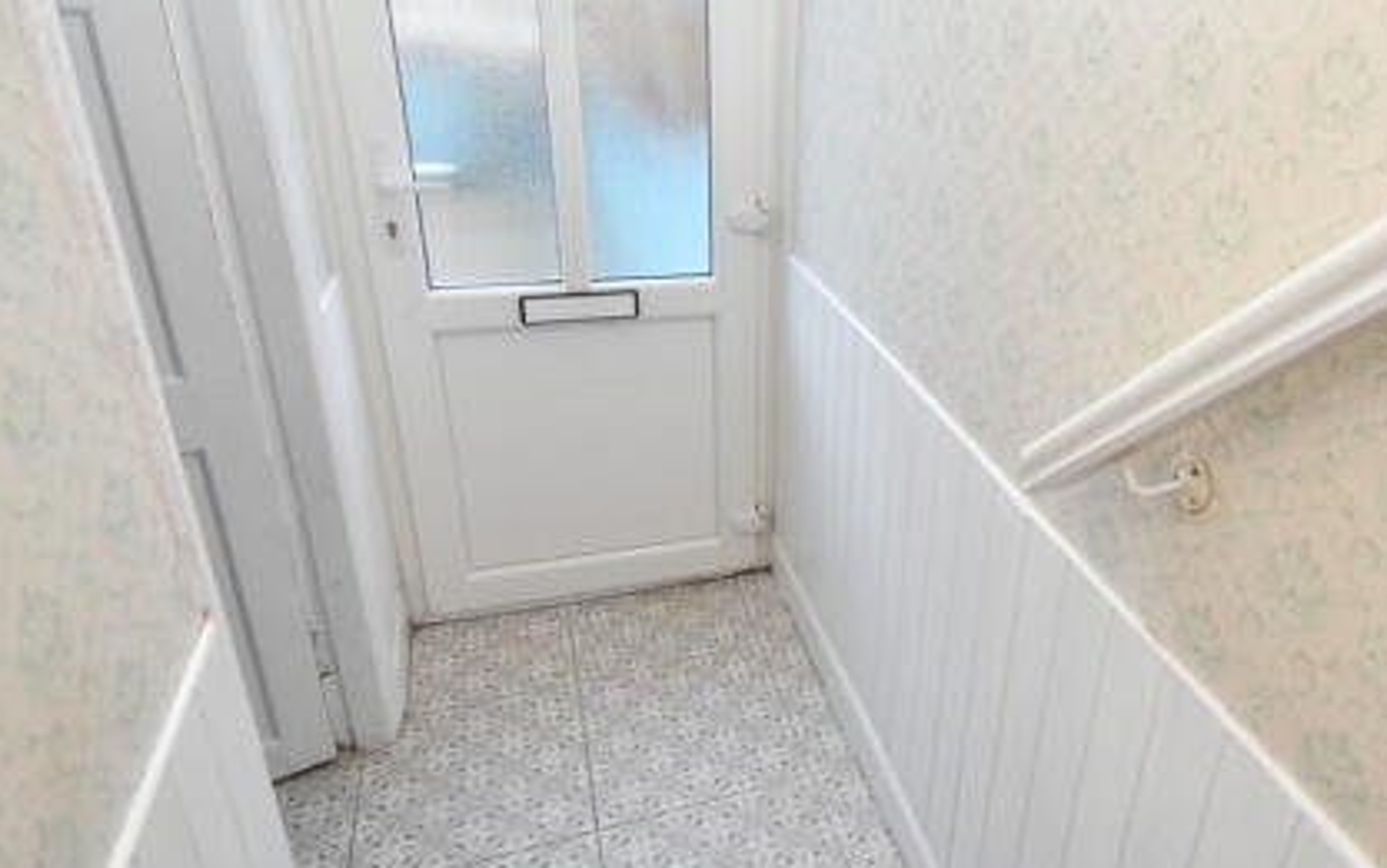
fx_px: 908
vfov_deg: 51.0
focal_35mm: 24
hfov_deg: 73.0
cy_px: 381
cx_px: 900
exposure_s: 1/100
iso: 800
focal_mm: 10
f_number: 5
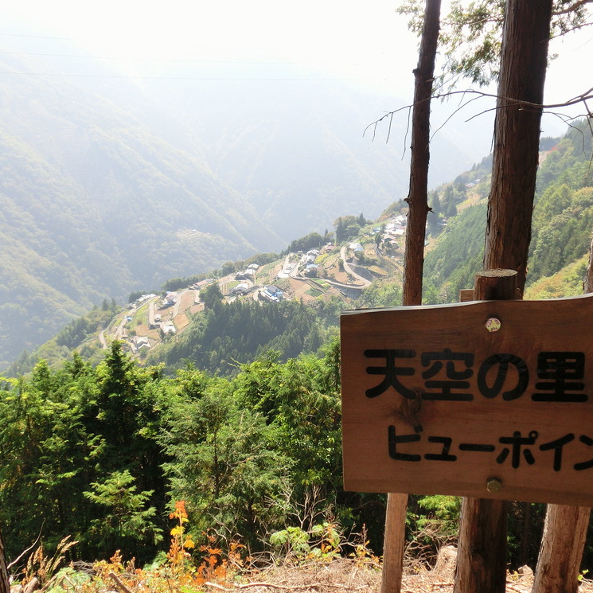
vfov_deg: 48.4
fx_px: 659
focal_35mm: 34
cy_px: 292
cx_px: 307
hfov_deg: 48.4
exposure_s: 1/500
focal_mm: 5
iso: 100
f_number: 3
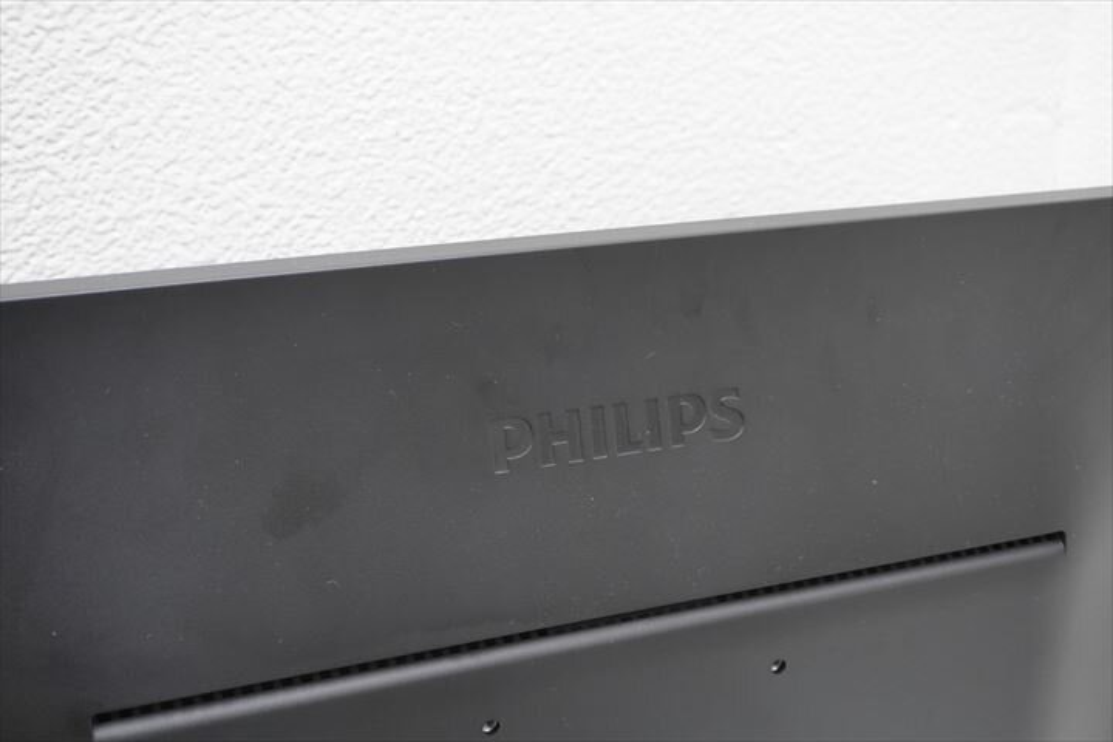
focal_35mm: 48
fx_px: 1484
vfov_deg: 28.1
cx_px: 556
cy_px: 371
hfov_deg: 41.1
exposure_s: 1/50
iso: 640
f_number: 5
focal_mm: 32
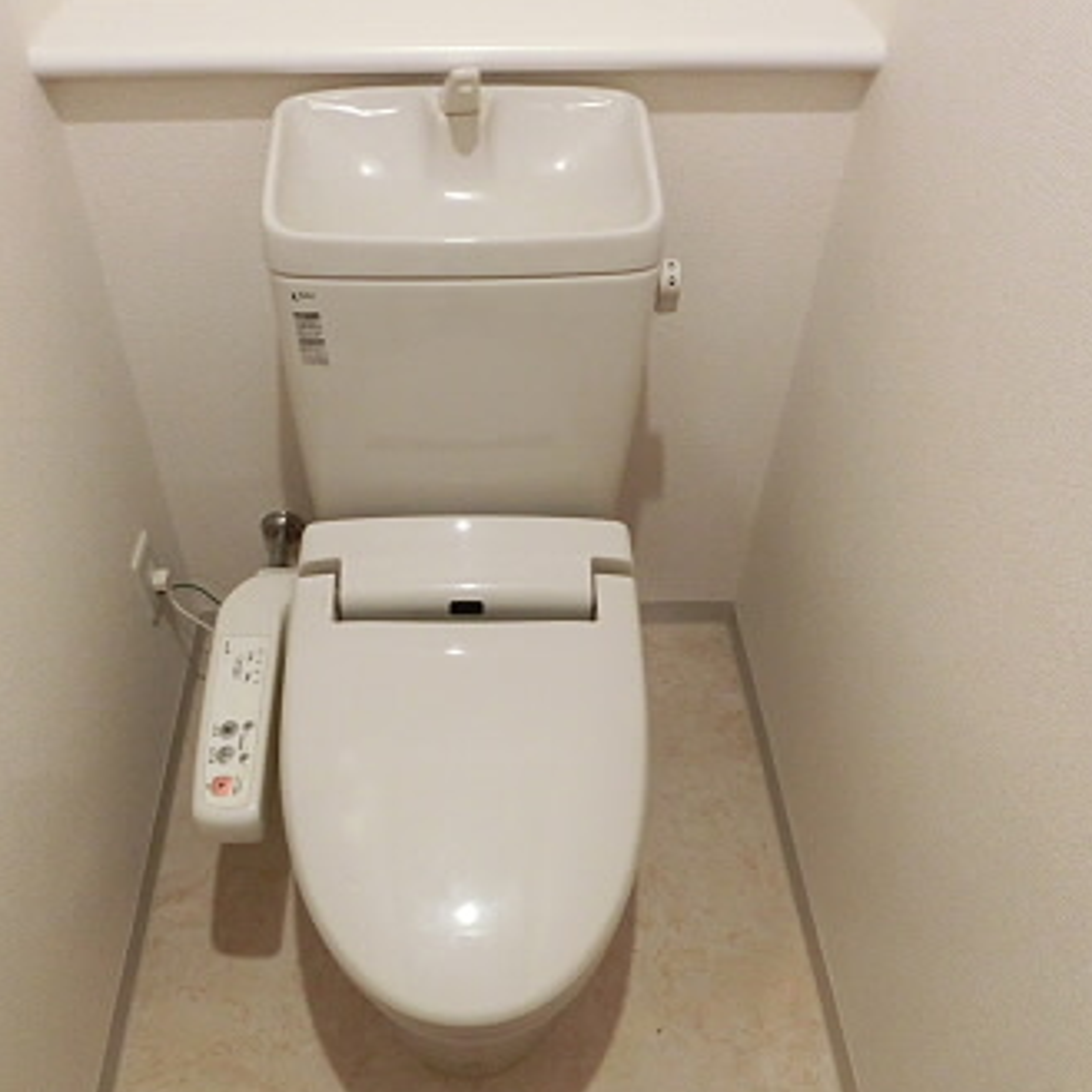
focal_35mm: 29
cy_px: 553
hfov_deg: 55.5
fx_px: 1035
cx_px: 475
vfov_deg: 55.6
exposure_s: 1/50
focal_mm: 4.24
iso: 800
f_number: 3
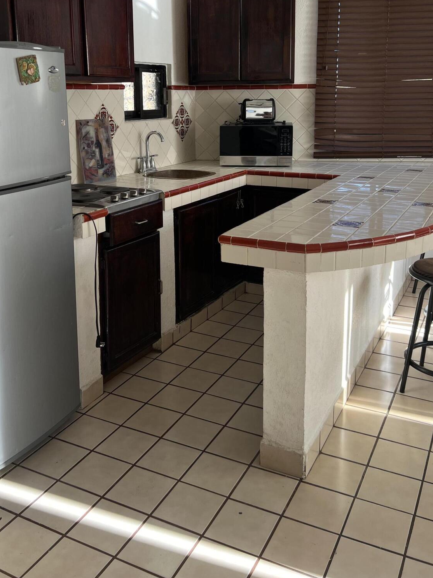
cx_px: 210
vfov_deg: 51.6
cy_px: 191
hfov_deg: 40.7
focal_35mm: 35
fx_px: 584
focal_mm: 5.7
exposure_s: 1/121
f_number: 1.5
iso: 50
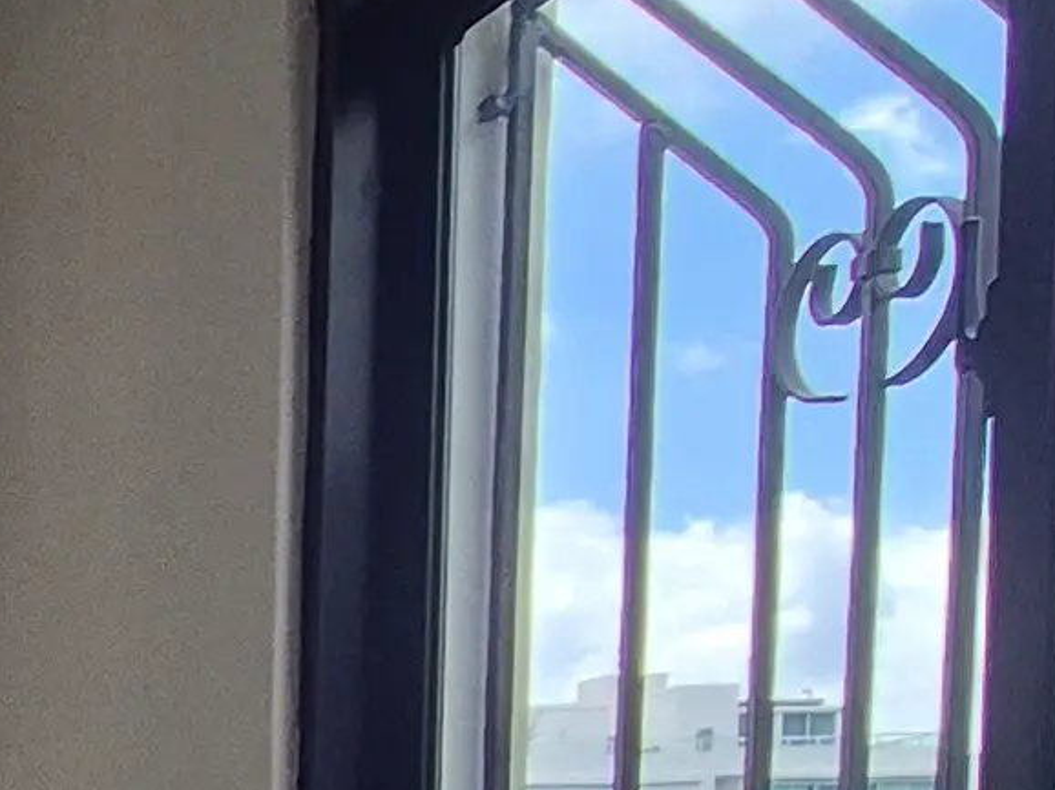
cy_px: 1374
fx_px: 2742
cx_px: -1402
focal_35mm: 90
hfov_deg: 14.8
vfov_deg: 14.6
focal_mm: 2.2
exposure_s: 1/168
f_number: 2.2
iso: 50
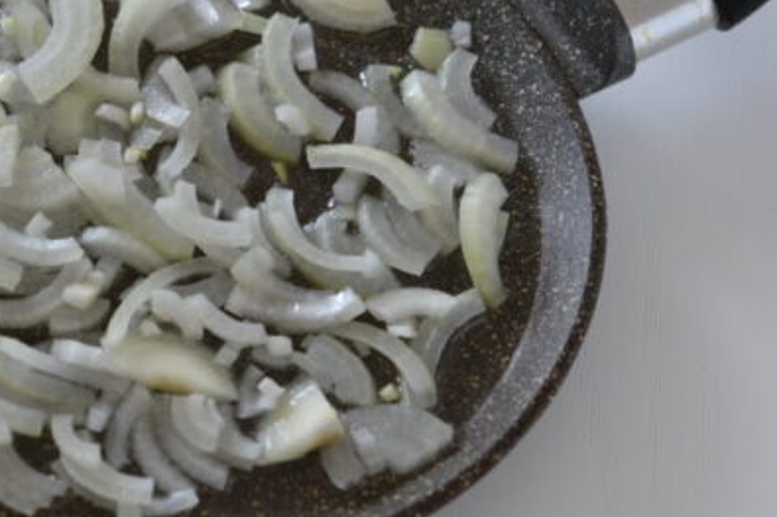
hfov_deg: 15.4
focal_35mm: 133
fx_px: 2869
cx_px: 205
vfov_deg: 10.3
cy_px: 221
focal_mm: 50
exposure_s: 1/60
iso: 400
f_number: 3.5
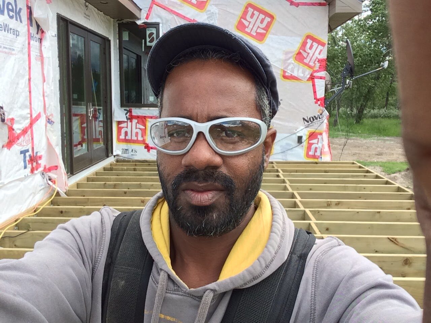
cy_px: 162
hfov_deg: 58.4
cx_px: 216
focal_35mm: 31
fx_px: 386
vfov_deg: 45.4
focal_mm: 2.15
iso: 50
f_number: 2.4
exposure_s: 1/279
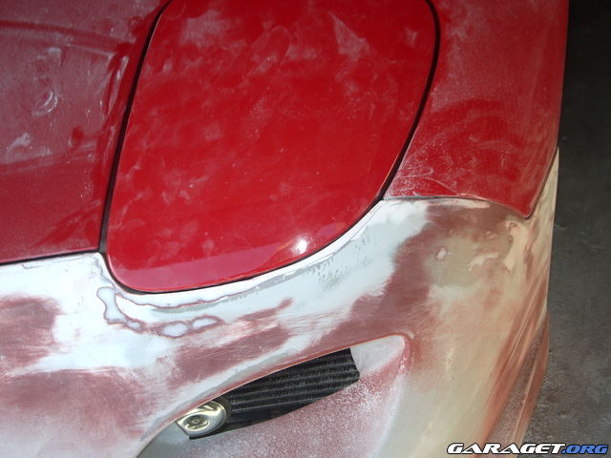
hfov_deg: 38.9
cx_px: 306
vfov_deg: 29.7
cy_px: 229
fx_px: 865
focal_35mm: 49
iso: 100
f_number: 3.1
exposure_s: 1/80
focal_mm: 8.2
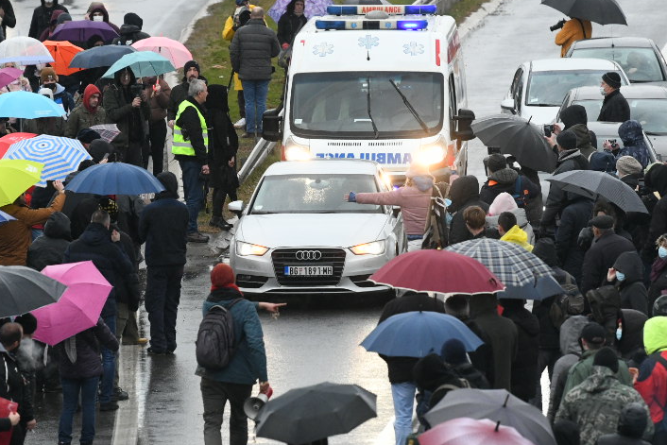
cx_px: 329
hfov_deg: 4.5
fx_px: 8505
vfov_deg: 3.0
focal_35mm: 459
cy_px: 345
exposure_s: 1/1000
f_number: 4.5
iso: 2000
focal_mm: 200
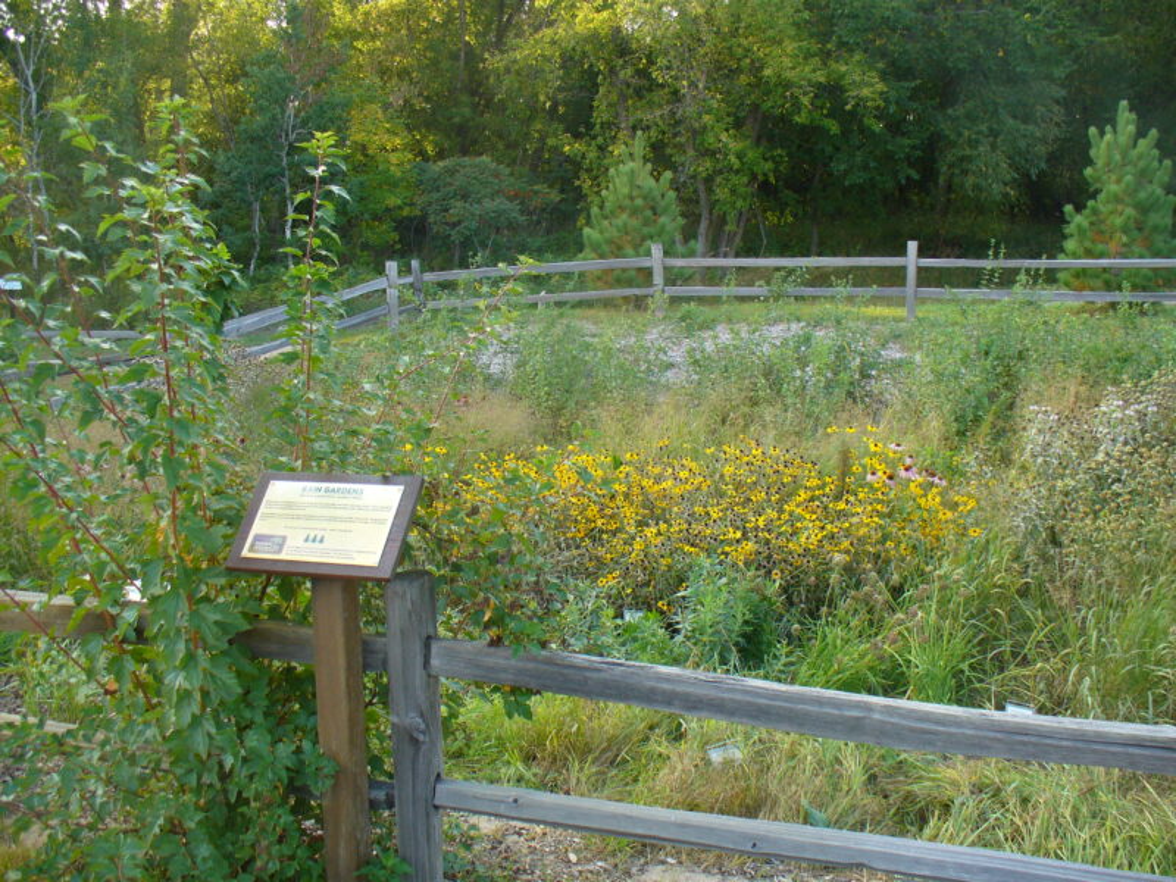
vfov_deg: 38.7
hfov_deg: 50.1
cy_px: 441
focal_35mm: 37
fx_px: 1257
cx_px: 588
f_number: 2.8
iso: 80
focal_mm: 6.1
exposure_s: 1/80
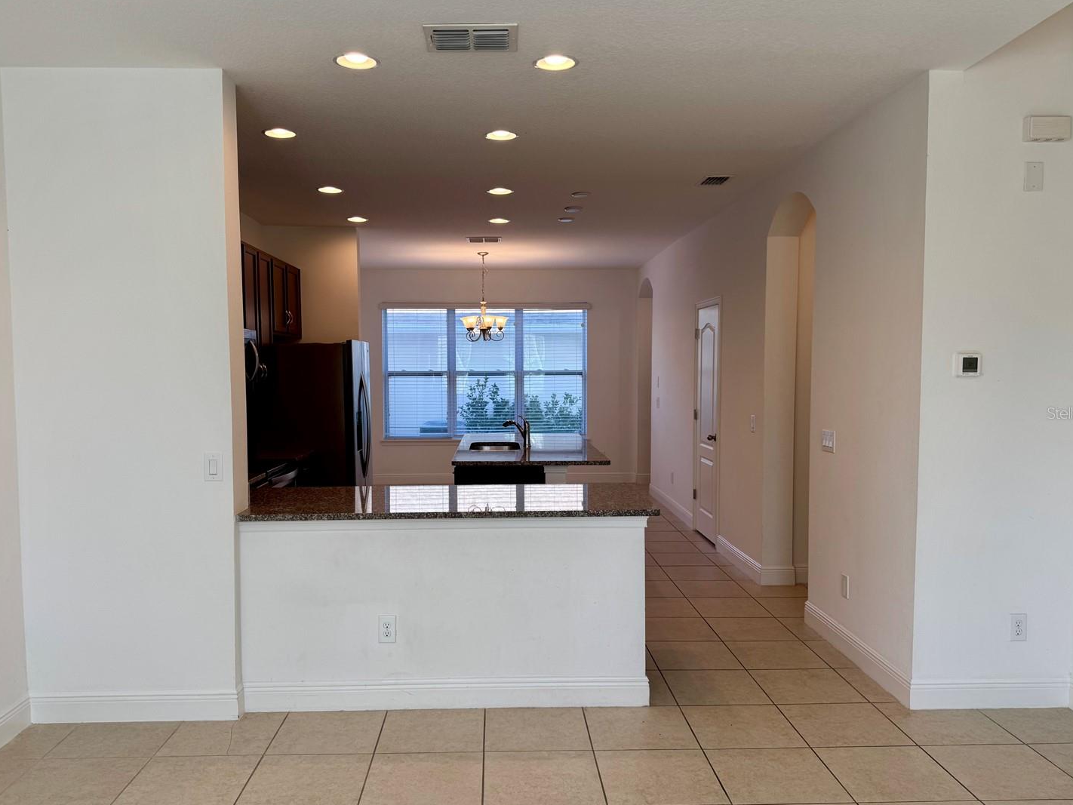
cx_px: 515
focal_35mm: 27
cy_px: 413
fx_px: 837
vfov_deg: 51.4
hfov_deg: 65.3
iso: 50
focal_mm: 6.76
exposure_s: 1/131
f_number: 1.78
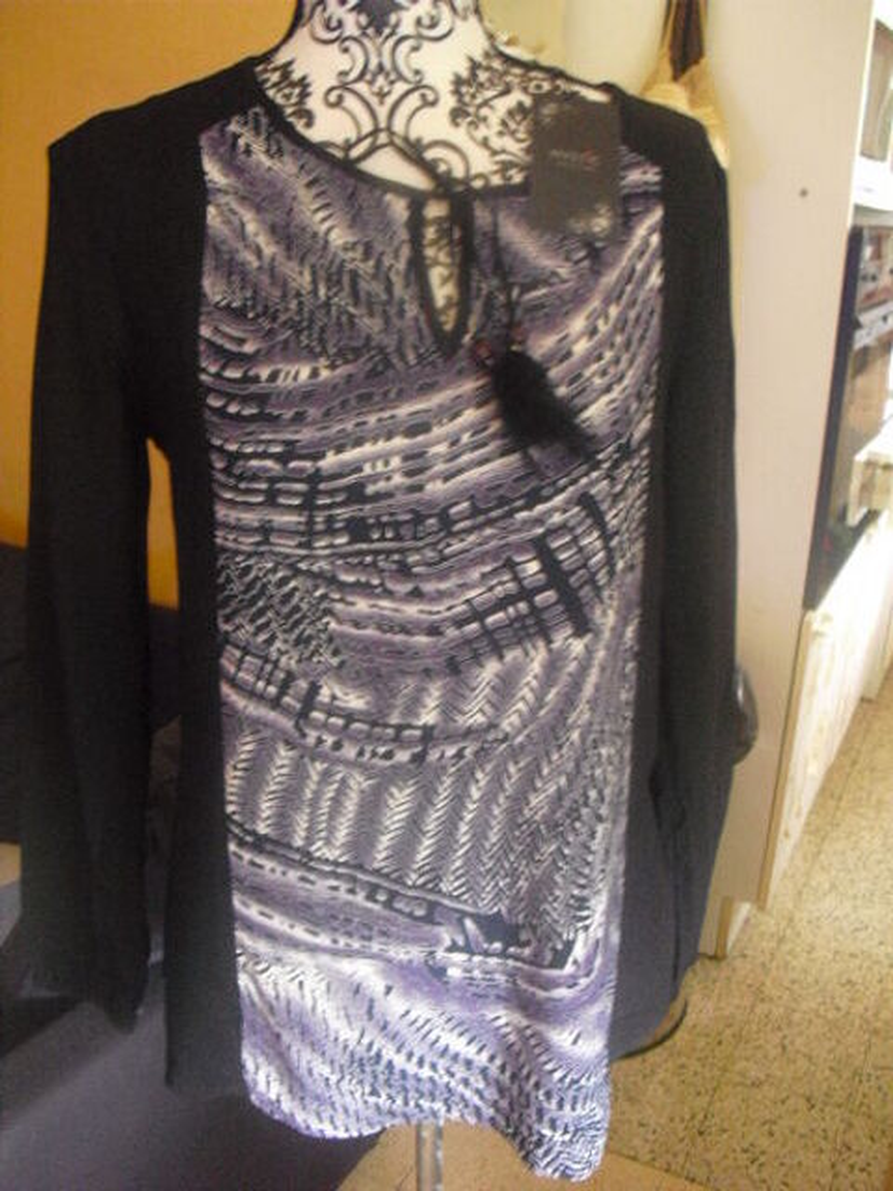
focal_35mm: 36
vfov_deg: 51.4
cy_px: 596
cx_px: 446
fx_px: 1238
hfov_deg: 39.7
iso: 800
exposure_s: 1/8
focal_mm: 6.3
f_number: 3.1
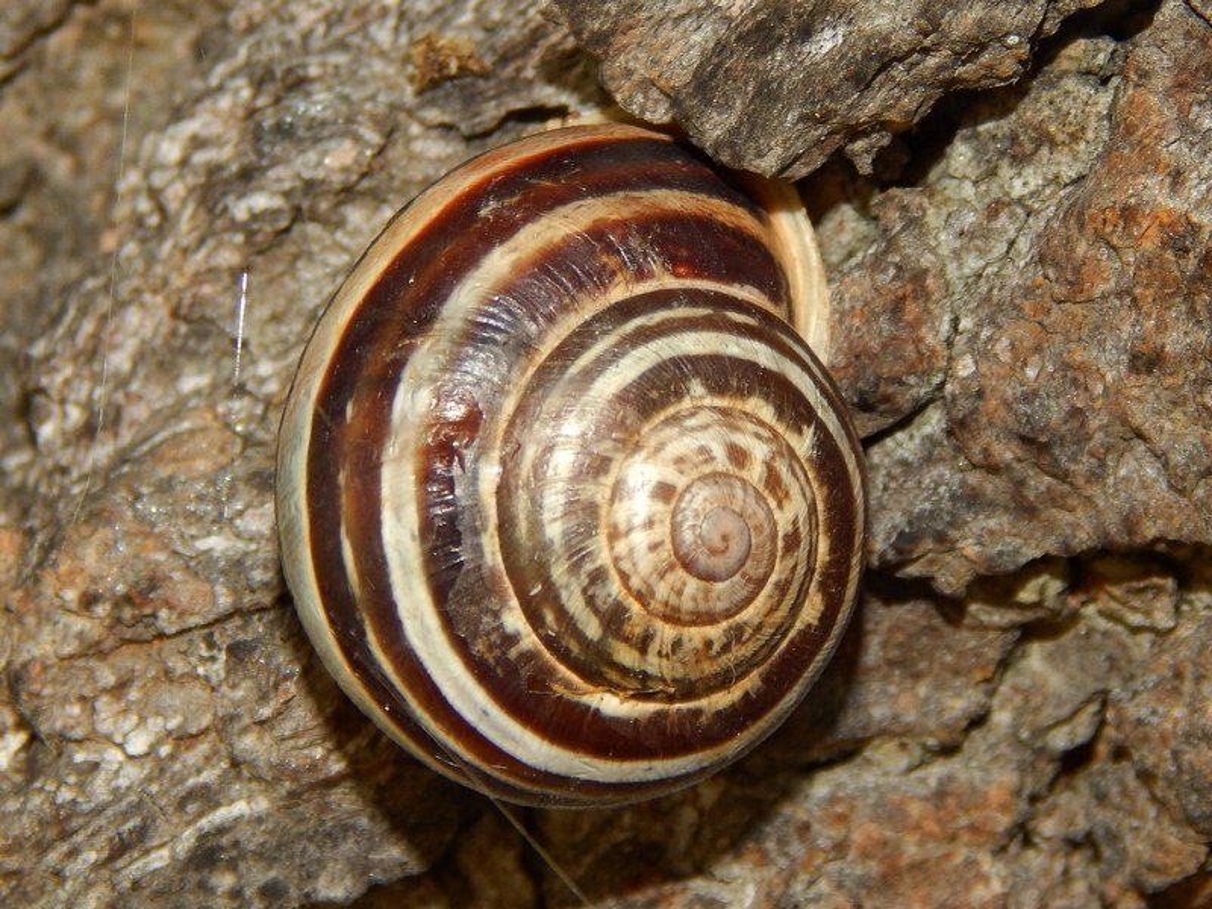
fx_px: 4622
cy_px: 454
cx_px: 606
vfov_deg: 11.2
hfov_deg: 14.9
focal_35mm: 132
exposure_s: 1/30
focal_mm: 23.4
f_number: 9.6
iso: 200
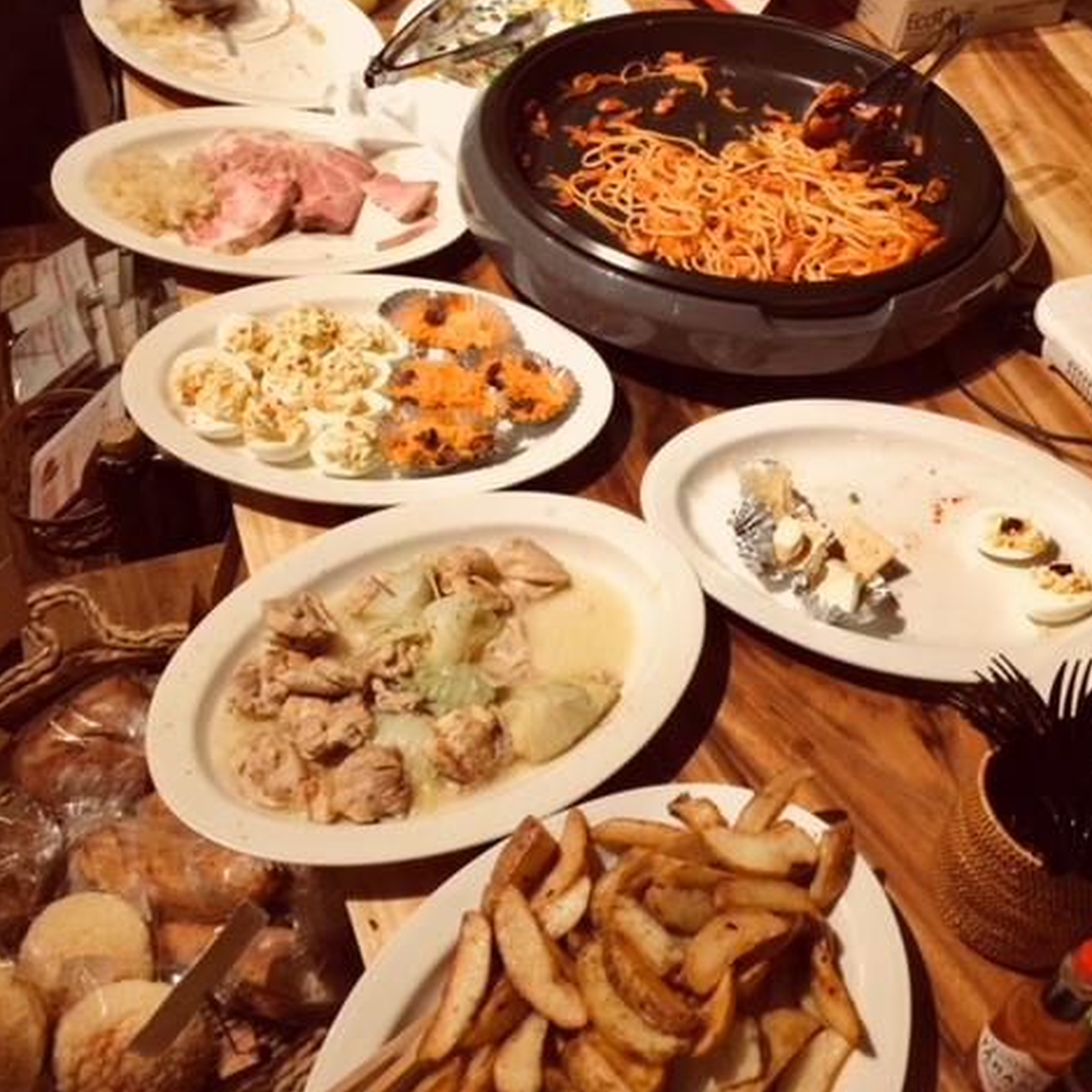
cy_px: 498
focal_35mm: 35
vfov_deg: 47.2
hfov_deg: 47.2
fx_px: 1249
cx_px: 549
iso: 64
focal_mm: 4.15
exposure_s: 1/4
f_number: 2.2
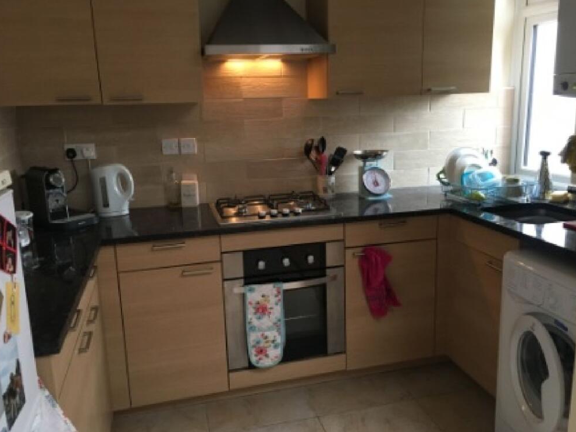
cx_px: 291
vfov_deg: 46.8
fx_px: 499
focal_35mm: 30
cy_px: 213
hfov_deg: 60.0
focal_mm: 4.15
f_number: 2.2
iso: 160
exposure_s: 1/33
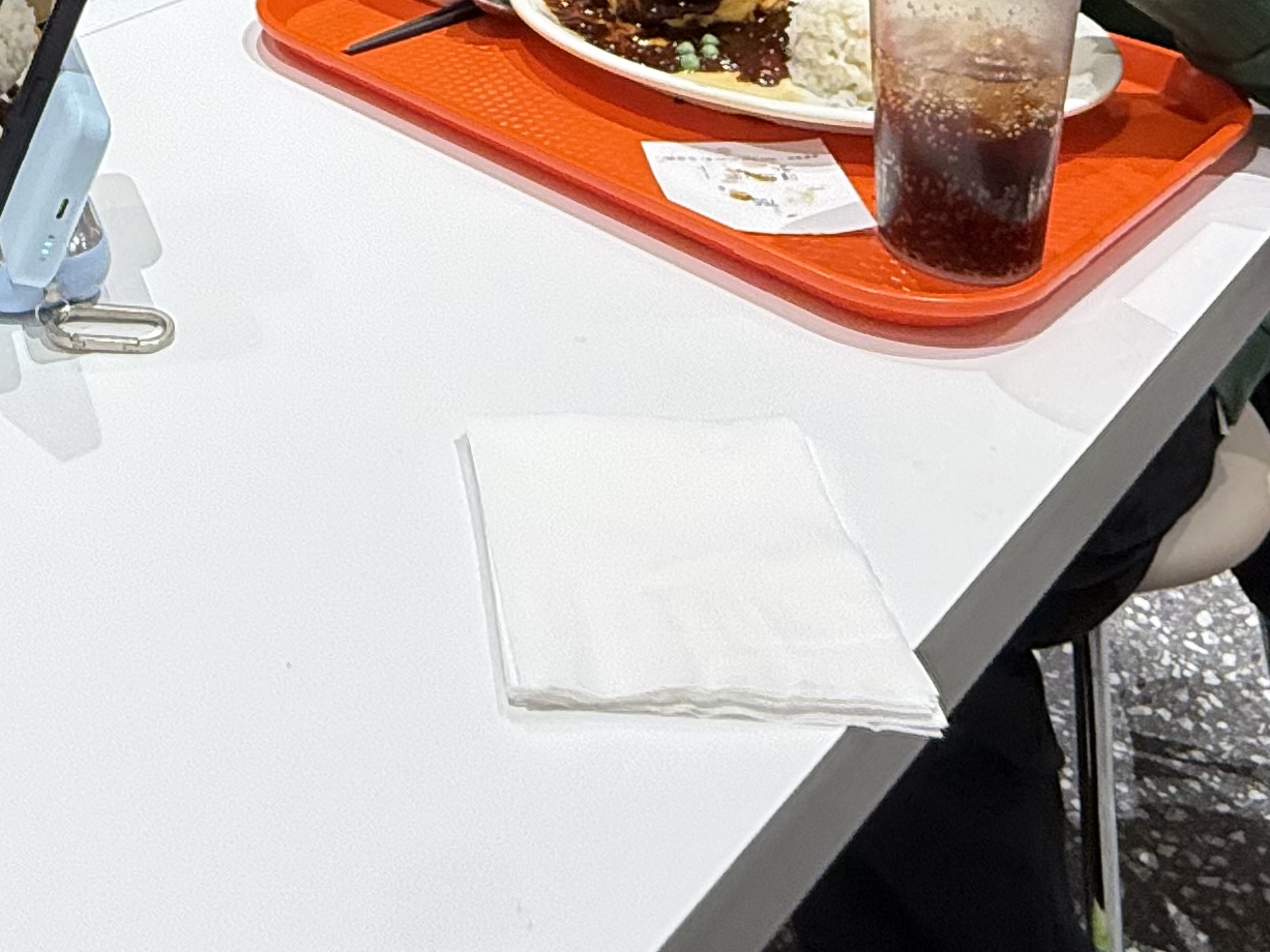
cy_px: -390
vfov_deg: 25.5
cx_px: 202
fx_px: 1687
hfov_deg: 39.2
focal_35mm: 46
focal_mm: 2.22
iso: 200
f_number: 2.2
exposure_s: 1/60
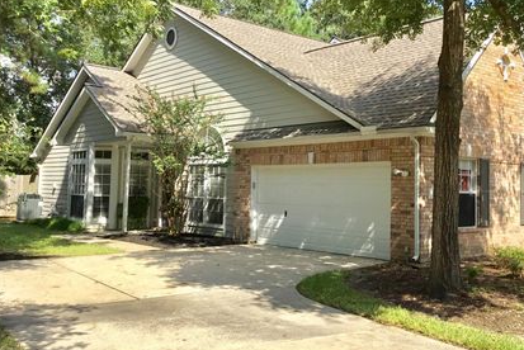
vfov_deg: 34.2
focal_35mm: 39
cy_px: 150
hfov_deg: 49.4
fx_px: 568
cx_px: 293
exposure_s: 1/1018
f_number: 2.4
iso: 25
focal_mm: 3.3
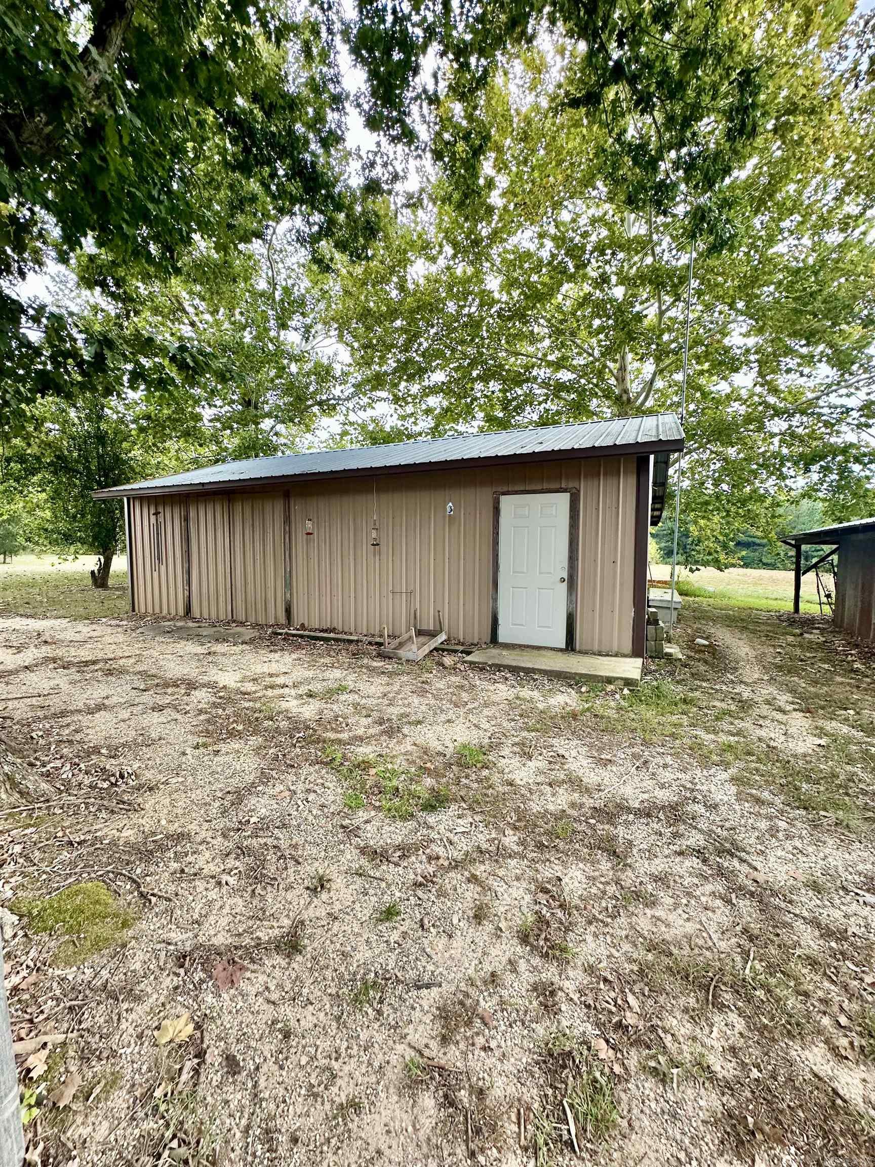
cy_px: 584
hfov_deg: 85.7
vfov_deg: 102.1
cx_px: 438
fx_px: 472
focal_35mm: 14
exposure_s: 1/99
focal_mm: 2.22
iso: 160
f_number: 2.2
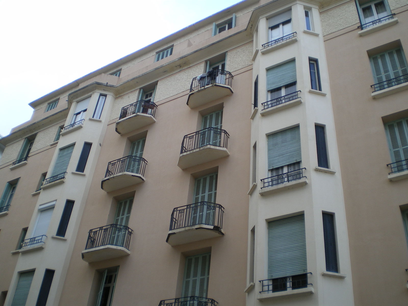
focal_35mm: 38
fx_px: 448
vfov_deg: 37.7
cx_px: 204
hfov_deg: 49.0
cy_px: 153
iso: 64
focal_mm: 6.3
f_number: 3.1
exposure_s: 1/100
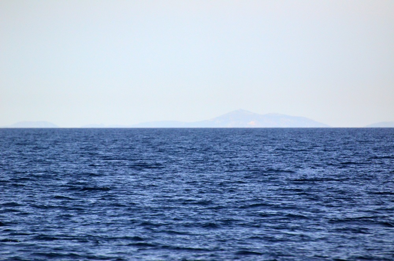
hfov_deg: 5.3
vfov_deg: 3.5
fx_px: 4259
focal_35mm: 390
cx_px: 197
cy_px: 130
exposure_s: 1/8000
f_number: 5.6
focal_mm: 260
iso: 1400
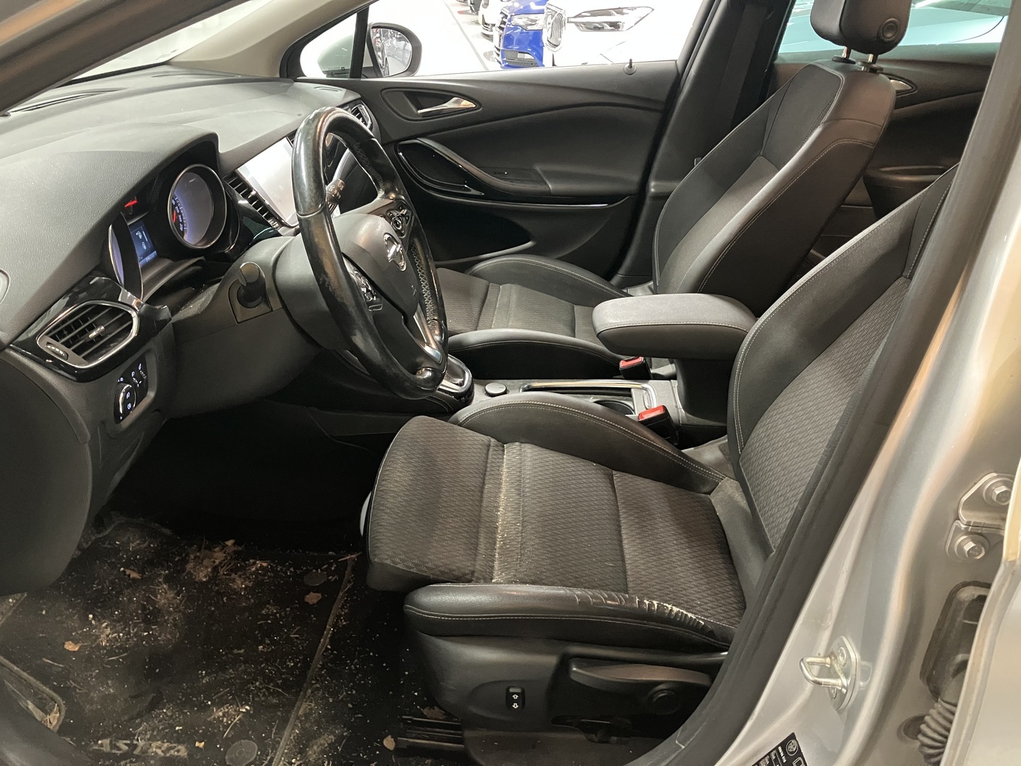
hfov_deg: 63.4
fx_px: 826
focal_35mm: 28
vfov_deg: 49.7
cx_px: 510
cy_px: 383
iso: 640
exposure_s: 1/30
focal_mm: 3.99
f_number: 1.8
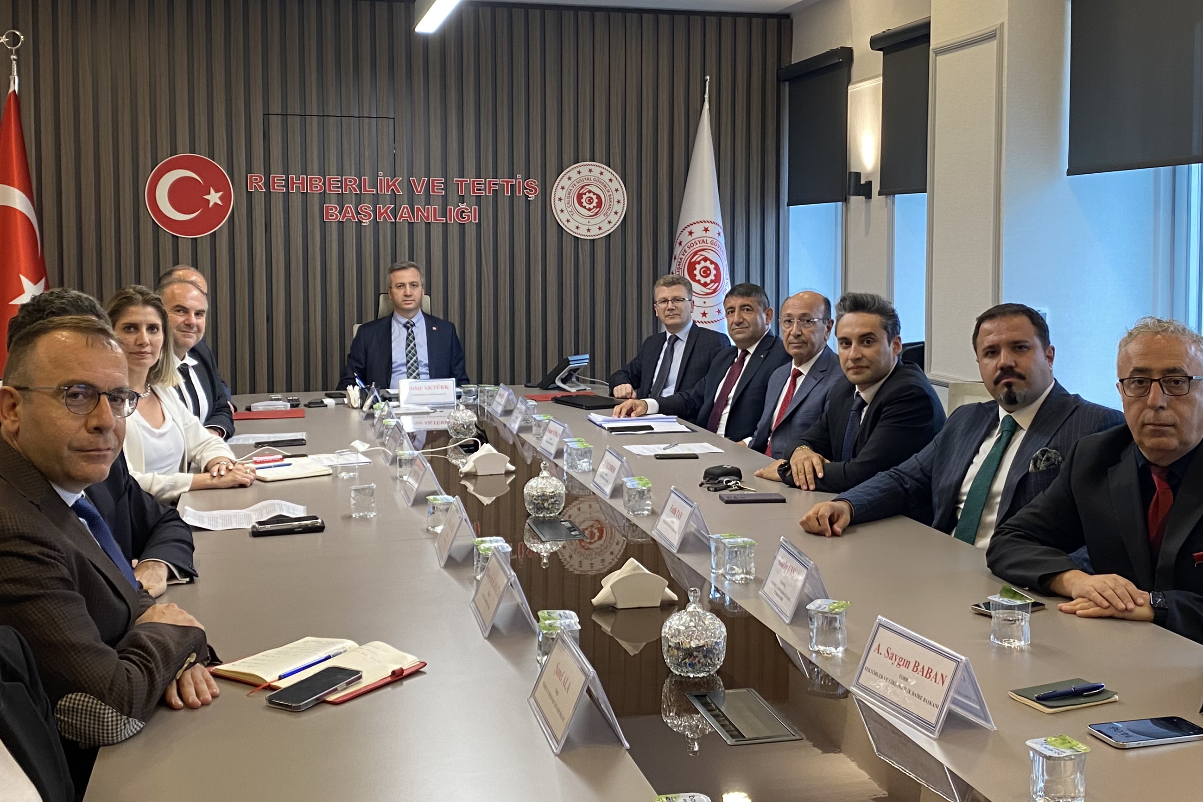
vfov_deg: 31.8
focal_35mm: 42
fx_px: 1403
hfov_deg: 46.4
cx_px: 648
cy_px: 315
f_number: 1.8
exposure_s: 1/60
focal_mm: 4.25
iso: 100
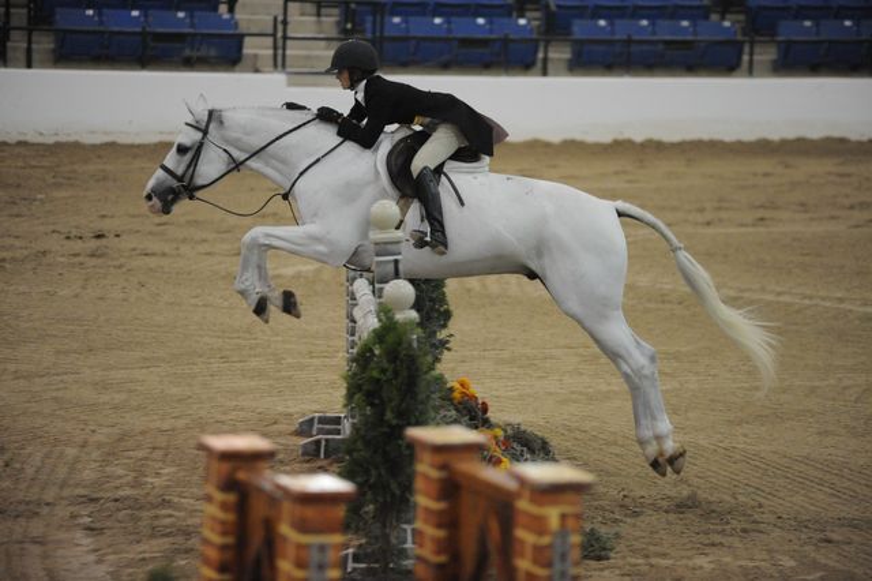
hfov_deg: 12.5
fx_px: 3994
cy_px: 290
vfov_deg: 8.3
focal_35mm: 165
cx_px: 436
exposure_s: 1/400
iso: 6400
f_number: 2.8
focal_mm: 165
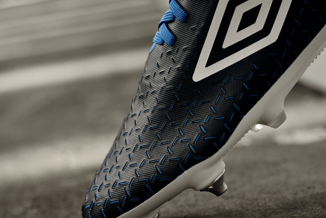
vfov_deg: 13.0
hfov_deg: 19.5
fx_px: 951
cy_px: 109
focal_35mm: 105
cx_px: 163
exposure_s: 1/400
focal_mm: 105
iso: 640
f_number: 9
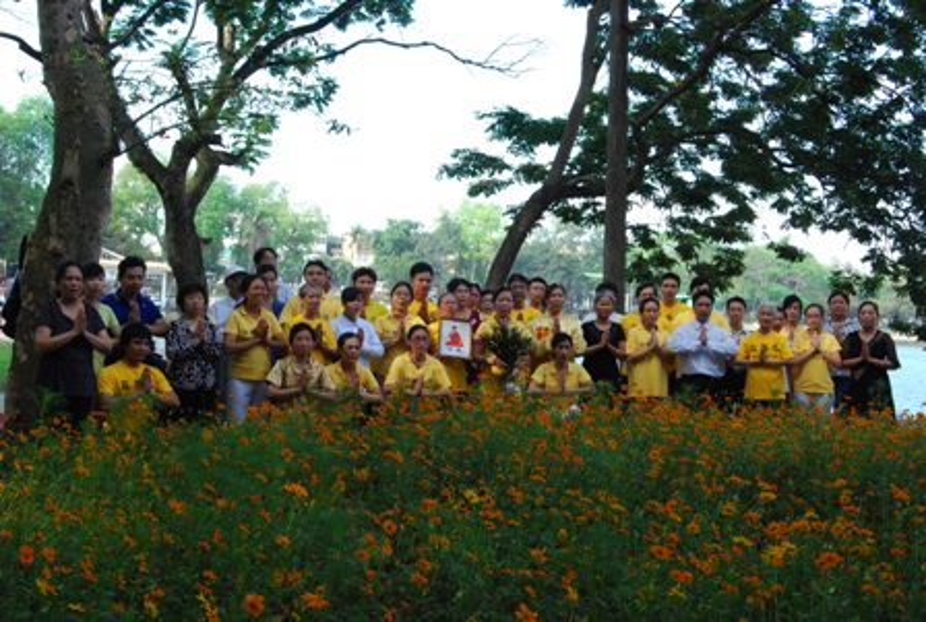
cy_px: 311
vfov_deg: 29.1
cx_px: 463
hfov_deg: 42.2
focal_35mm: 46
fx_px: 1199
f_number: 13
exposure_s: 1/100
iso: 800
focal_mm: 31
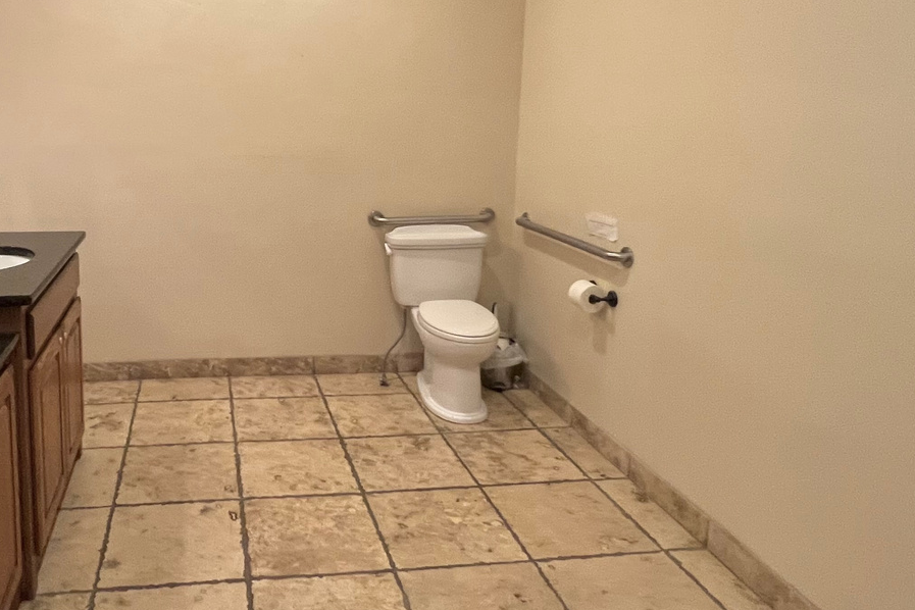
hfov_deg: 65.6
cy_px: 207
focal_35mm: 27
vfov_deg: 47.2
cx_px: 304
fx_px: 686
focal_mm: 1.57
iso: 320
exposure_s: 1/60
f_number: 1.8
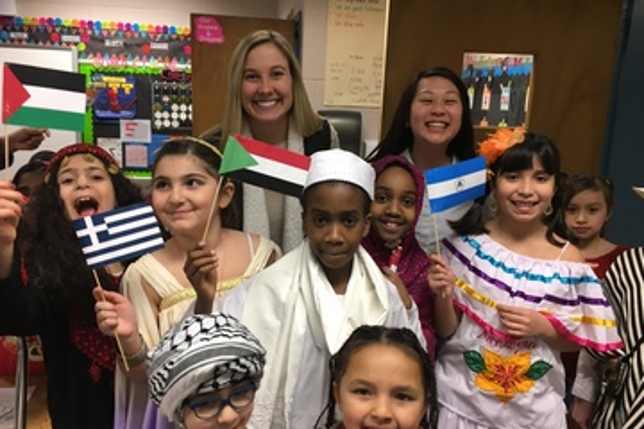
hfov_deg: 60.3
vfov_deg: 42.3
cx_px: 317
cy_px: 225
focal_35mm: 31
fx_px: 555
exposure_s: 1/30
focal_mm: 4.15
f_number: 2.2
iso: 64
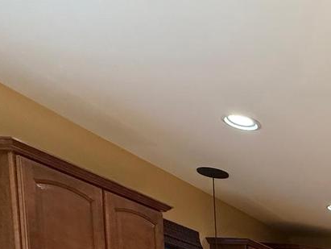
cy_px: 384
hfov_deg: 25.8
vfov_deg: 23.3
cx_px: 524
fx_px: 469
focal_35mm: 49
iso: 400
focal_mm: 2.22
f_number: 2.2
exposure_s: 1/60
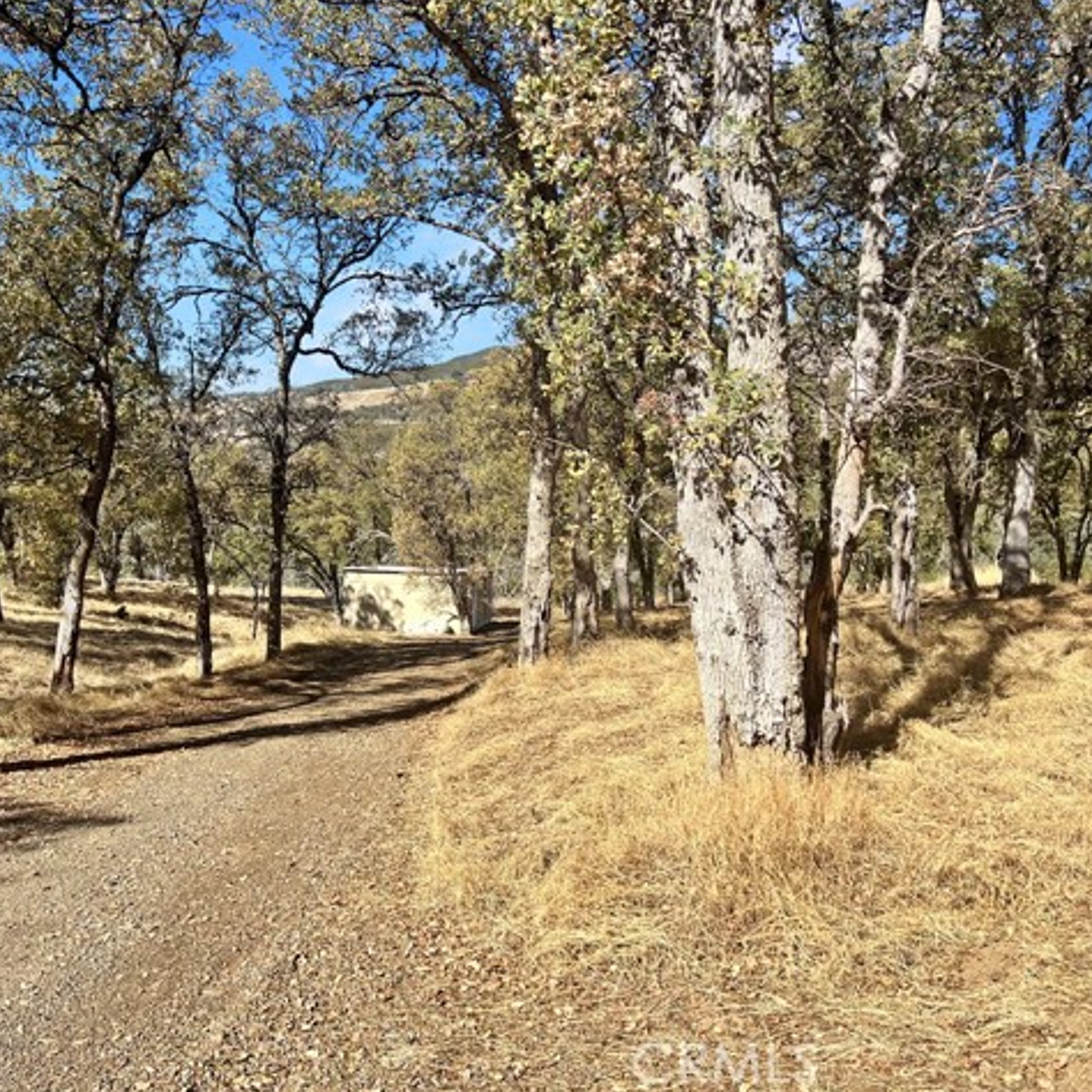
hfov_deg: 52.4
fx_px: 1106
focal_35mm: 31
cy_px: 544
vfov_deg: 52.5
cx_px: 472
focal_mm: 5.7
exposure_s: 1/3257
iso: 50
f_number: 1.5
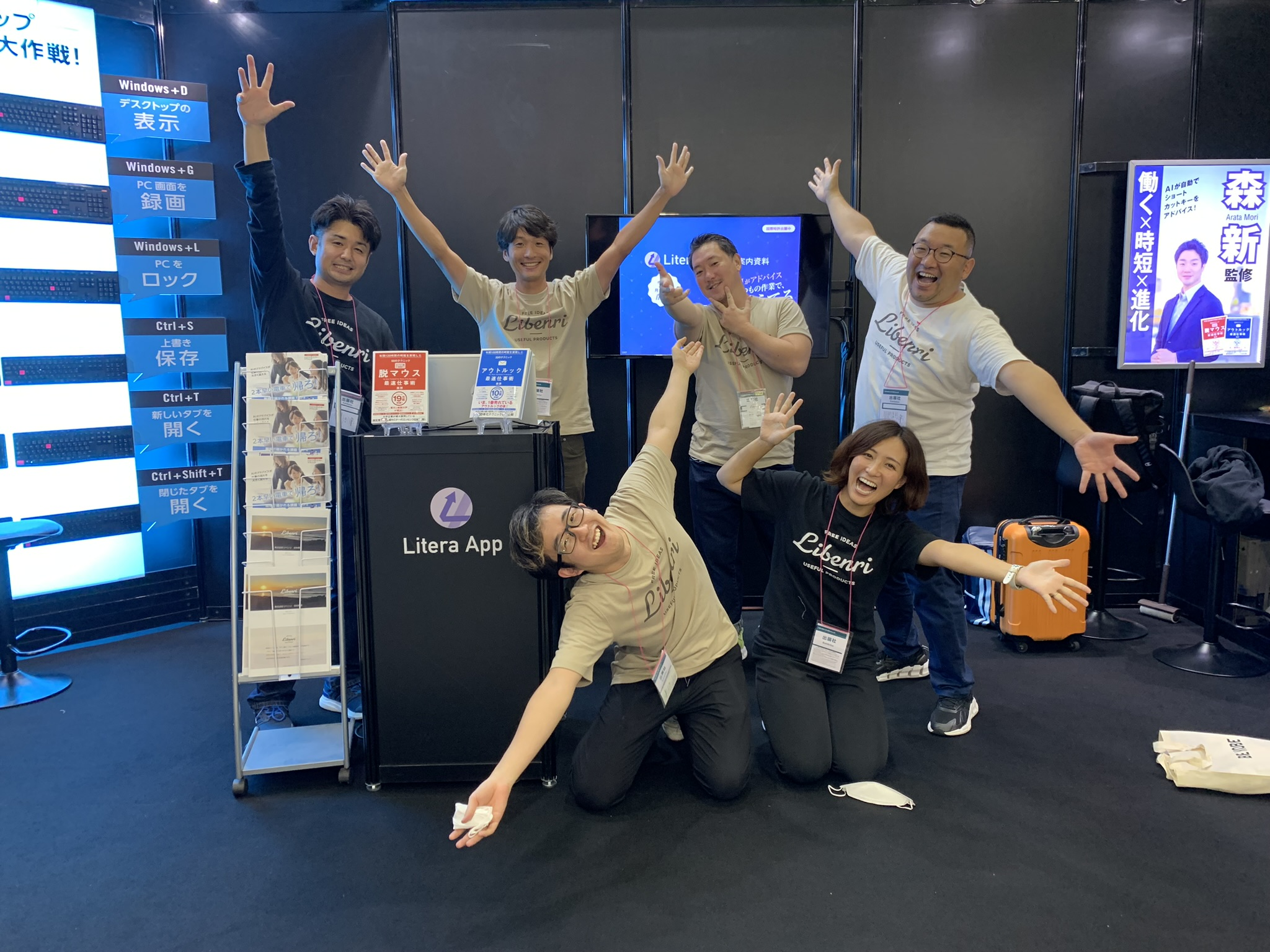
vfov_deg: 53.1
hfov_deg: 67.3
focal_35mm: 26
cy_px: 476
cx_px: 635
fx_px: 954
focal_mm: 4.25
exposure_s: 1/50
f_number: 1.8
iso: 160
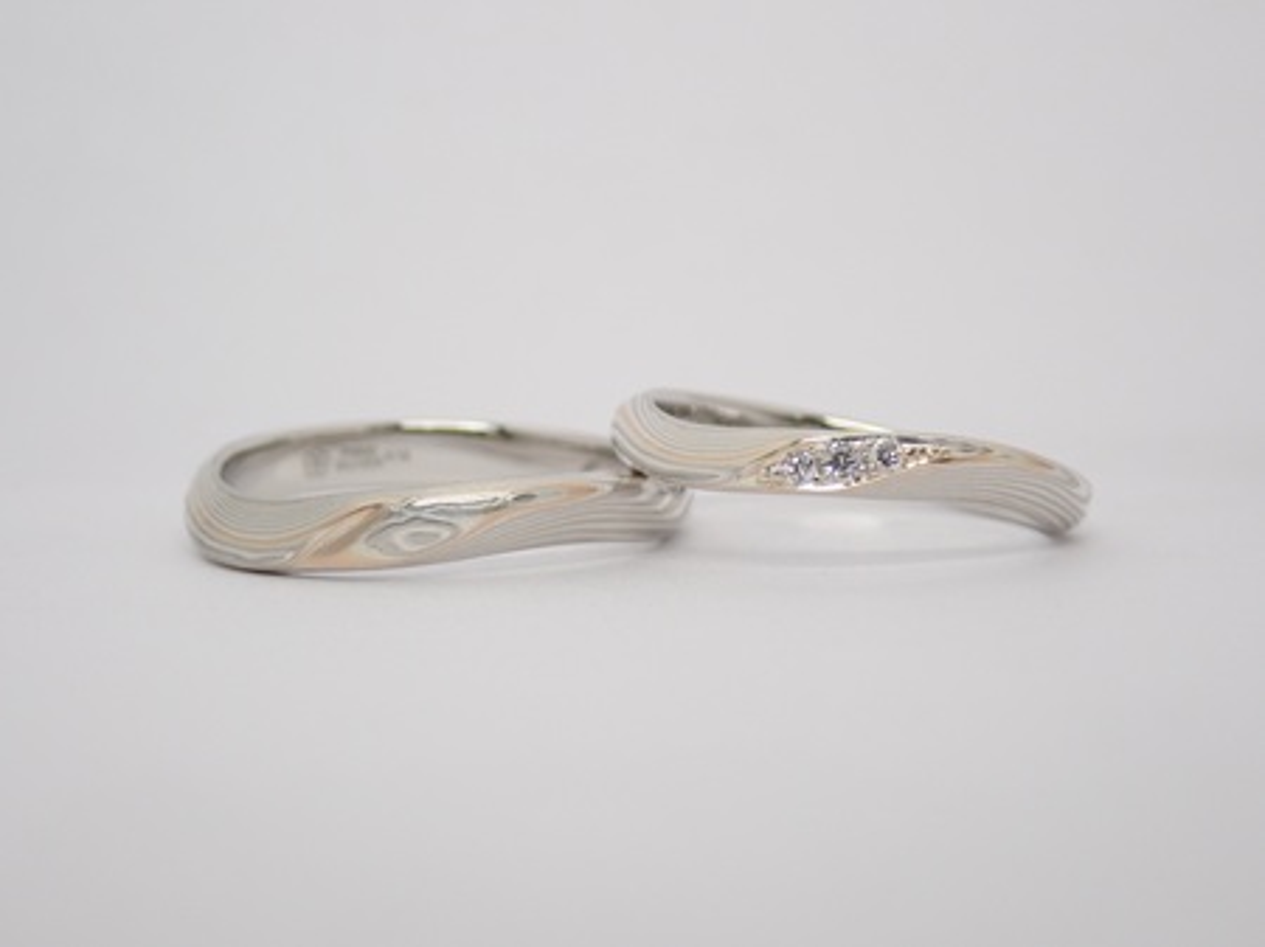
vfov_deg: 19.1
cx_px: 632
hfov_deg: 25.3
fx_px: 2812
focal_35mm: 77
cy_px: 474
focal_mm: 13.65
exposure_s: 1/125
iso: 200
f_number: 4.1
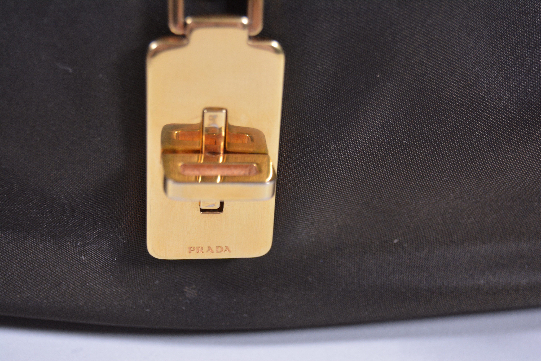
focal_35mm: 82
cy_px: 180
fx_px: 1240
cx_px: 270
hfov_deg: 24.6
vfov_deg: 16.6
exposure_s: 1/60
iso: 640
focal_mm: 55
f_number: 5.6
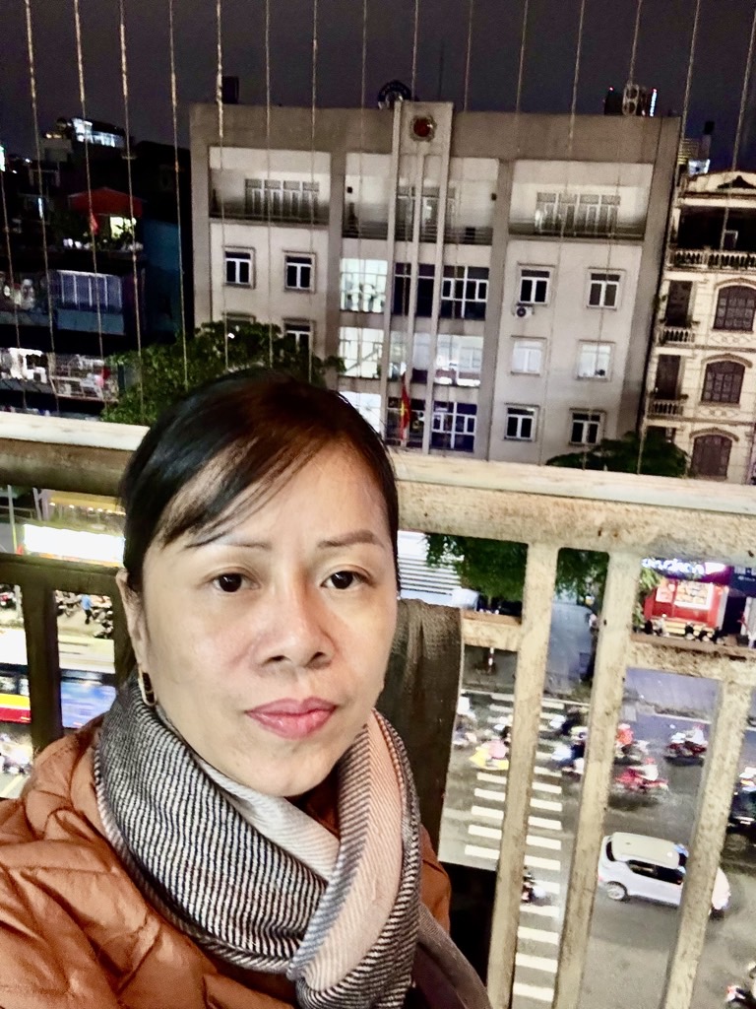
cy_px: 504
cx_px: 378
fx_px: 874
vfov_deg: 60.0
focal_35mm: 30
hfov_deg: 46.8
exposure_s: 1/25
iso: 640
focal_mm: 2.69
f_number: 1.9
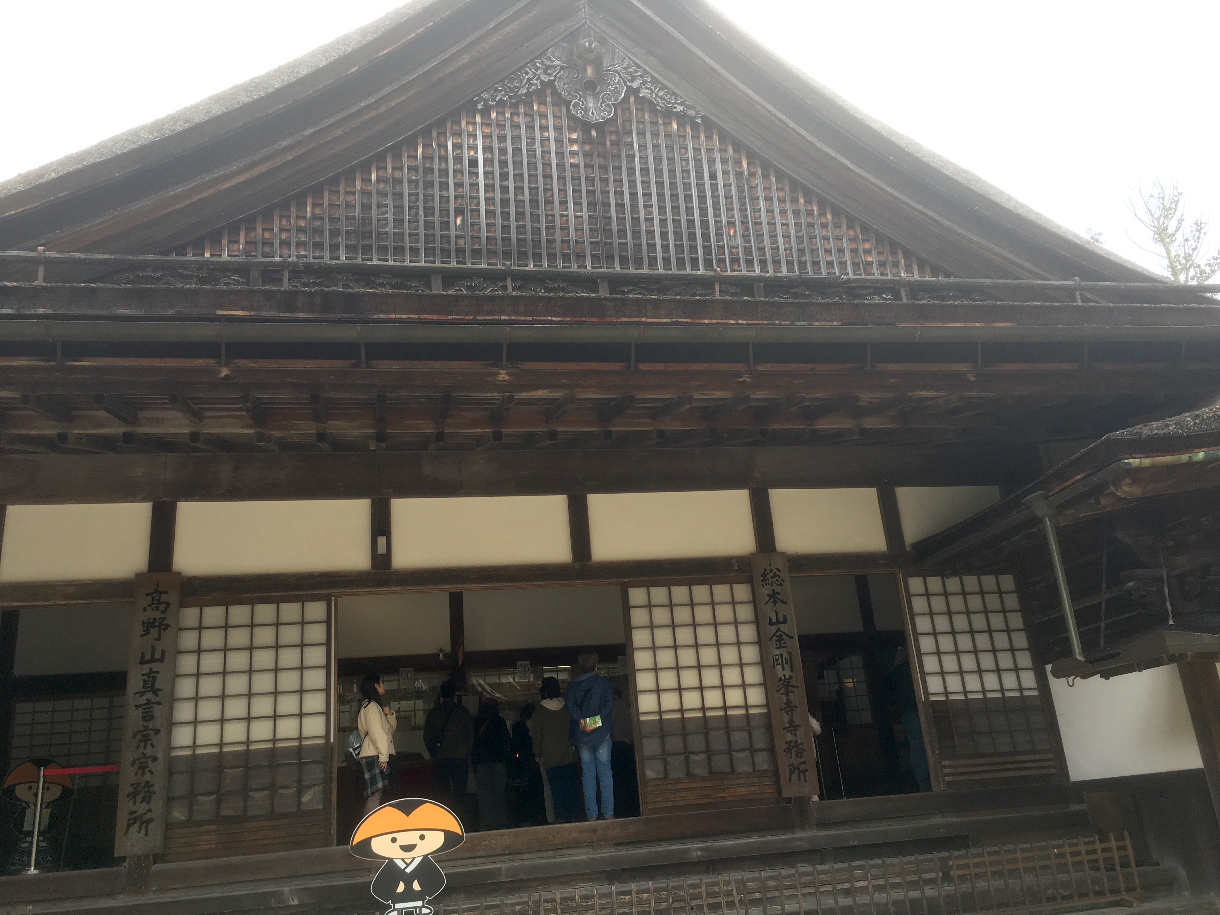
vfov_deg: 48.2
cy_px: 458
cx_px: 610
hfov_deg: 61.7
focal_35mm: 29
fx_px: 1022
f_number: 2.2
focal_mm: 4.15
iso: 25
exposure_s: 1/120
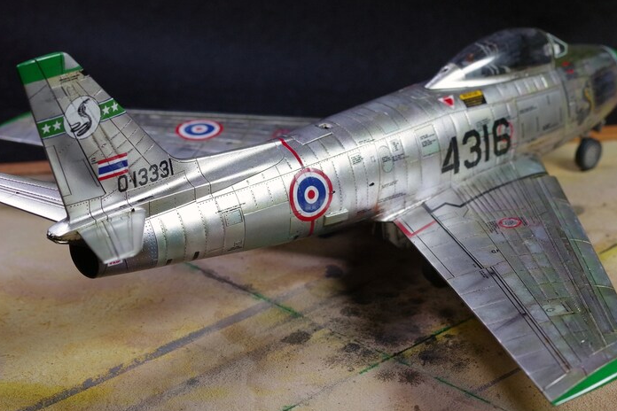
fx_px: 1662
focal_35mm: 97
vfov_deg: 14.1
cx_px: 292
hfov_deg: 21.0
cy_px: 206
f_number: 8
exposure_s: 1/160
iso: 800
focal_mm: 50
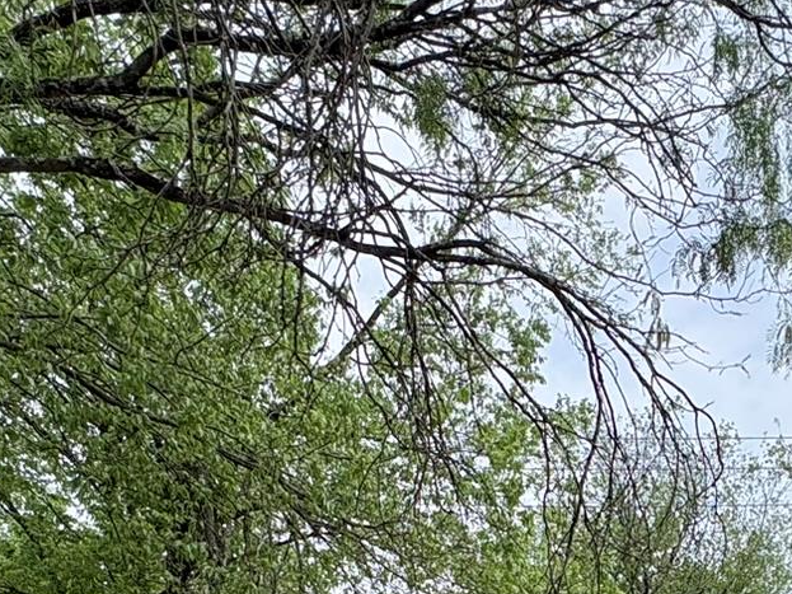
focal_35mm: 46
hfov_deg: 38.3
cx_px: 717
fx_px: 1052
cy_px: 931
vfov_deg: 23.7
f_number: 2.2
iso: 64
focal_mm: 2.22
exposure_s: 1/700
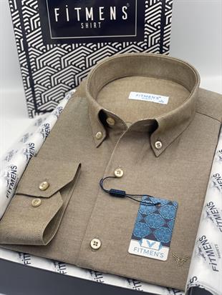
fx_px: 444
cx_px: 111
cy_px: 148
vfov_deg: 36.8
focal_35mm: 52
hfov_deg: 28.0
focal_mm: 6
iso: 32
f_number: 2
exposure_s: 1/100
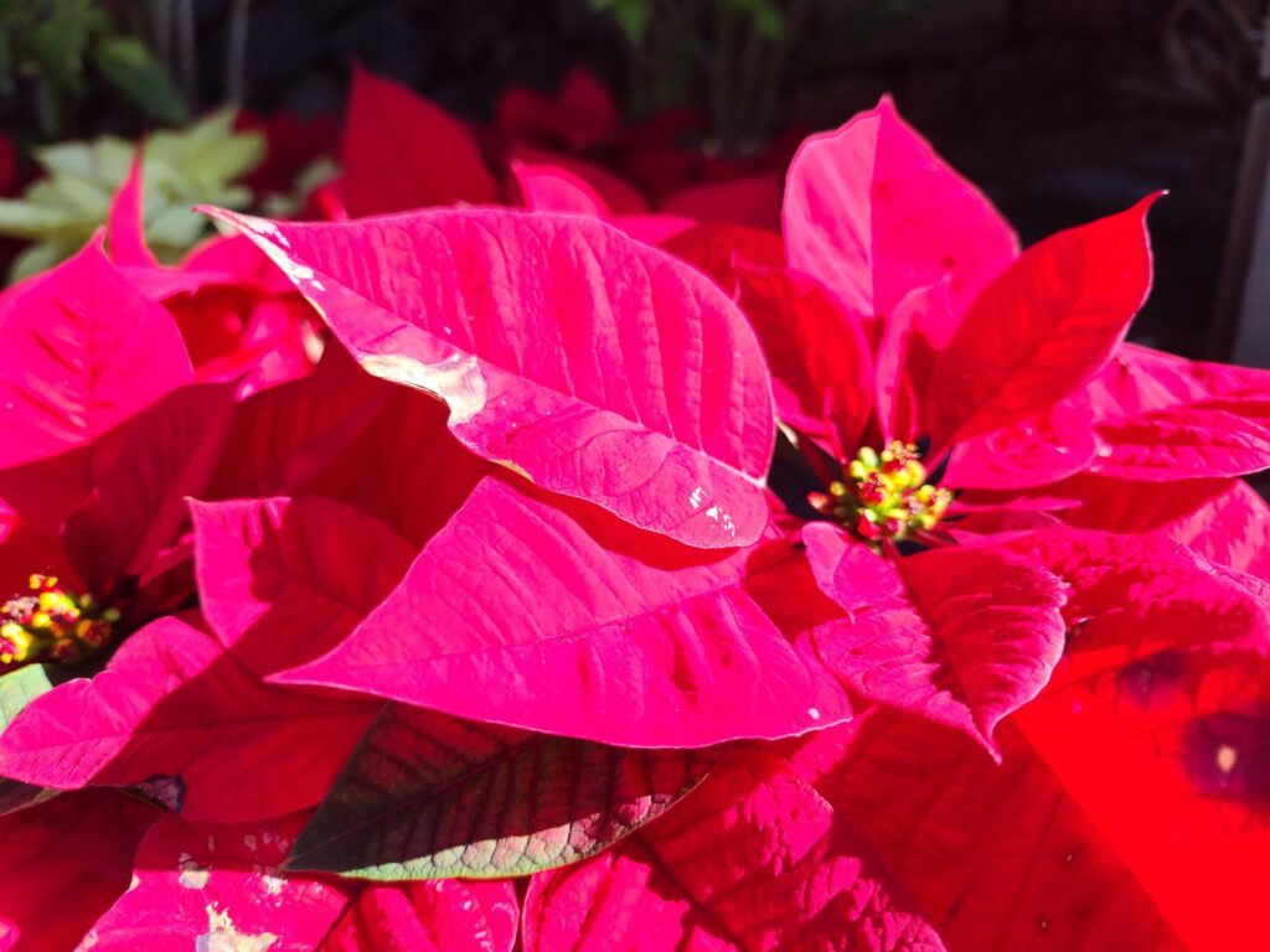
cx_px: 635
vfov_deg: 58.9
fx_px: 844
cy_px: 476
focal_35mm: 23
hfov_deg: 73.9
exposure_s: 1/238
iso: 50
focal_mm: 6.19
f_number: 1.65
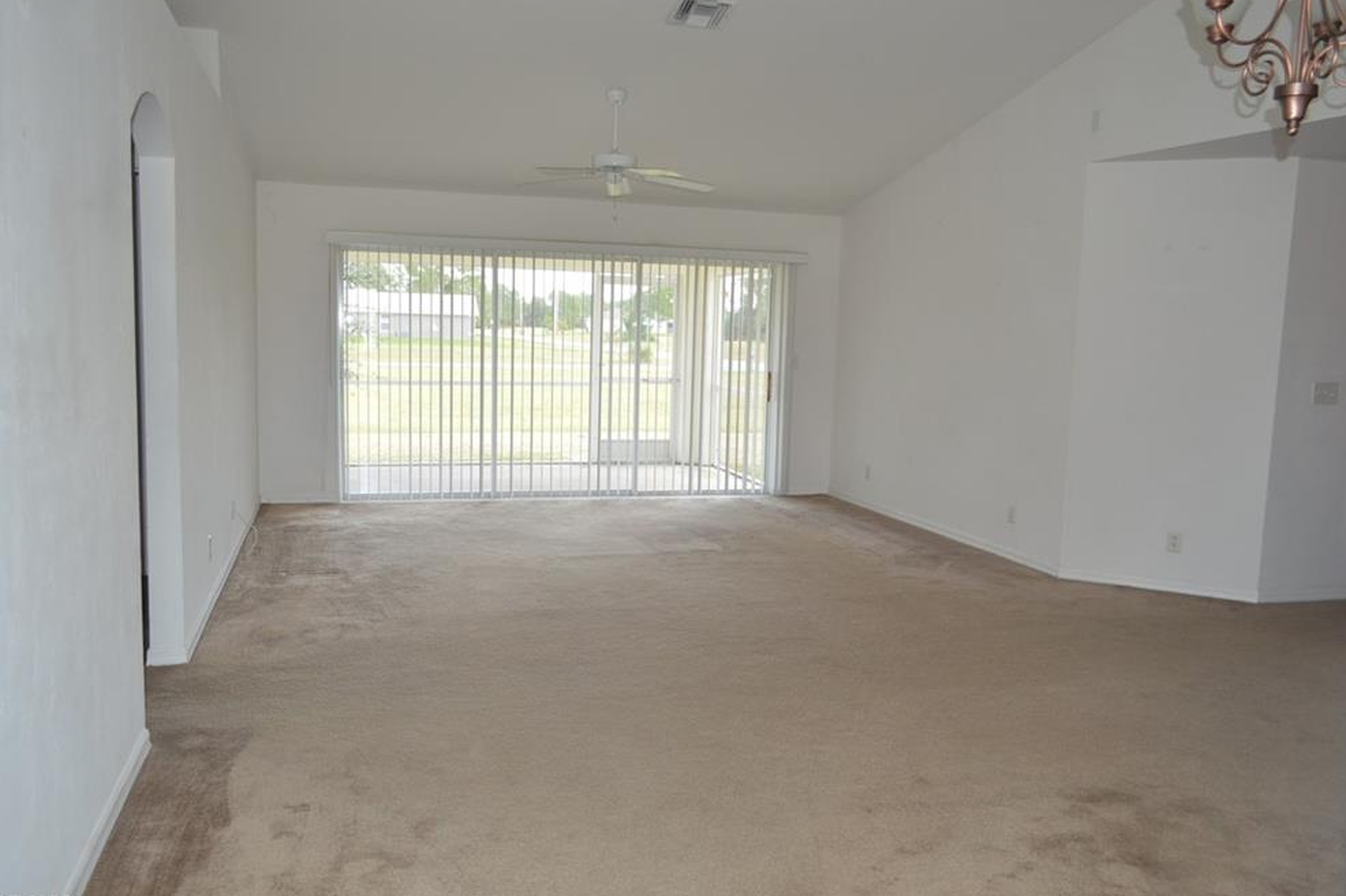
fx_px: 1047
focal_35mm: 28
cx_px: 677
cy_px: 451
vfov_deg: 46.4
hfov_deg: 65.5
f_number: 4
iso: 400
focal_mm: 18
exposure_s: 1/80
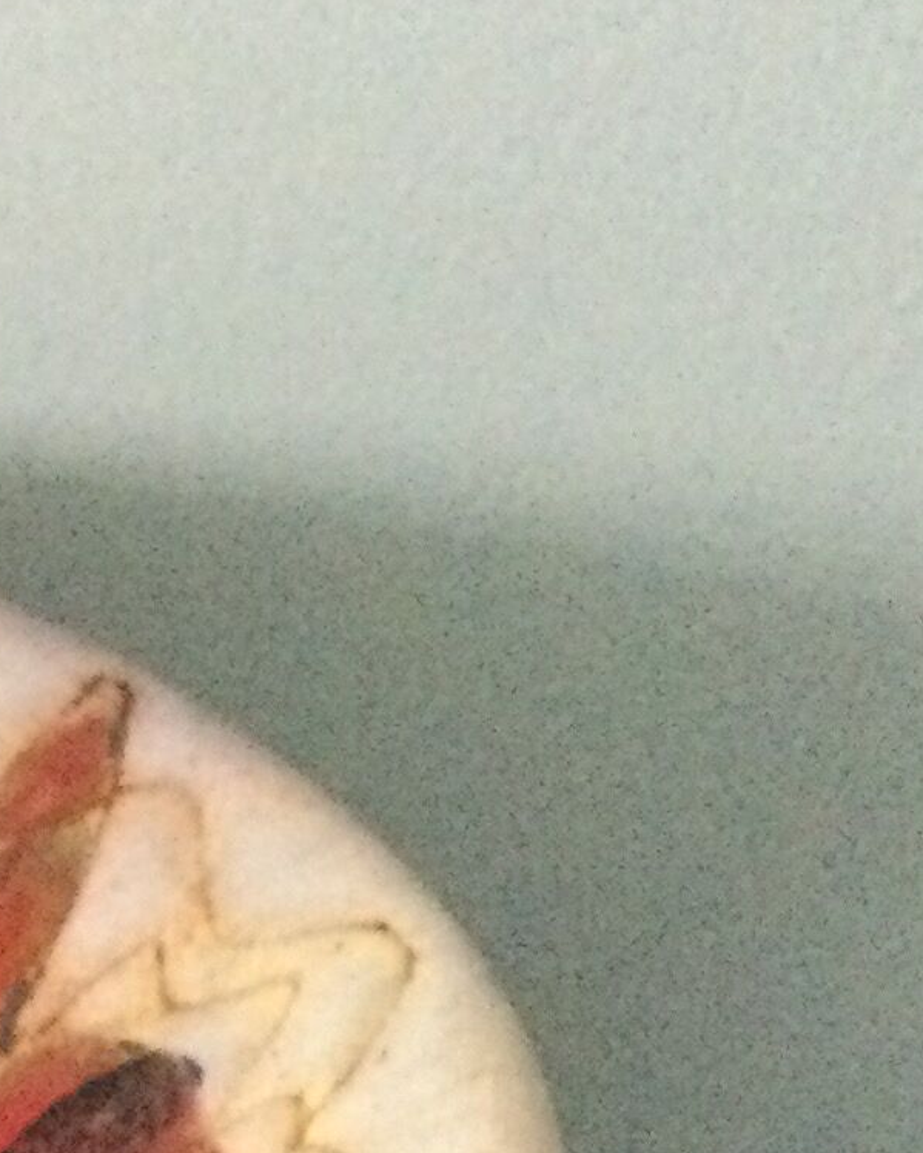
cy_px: 1378
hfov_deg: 10.0
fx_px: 4505
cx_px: -1379
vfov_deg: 14.1
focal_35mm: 132
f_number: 2.4
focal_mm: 3.3
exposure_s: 1/17
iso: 400
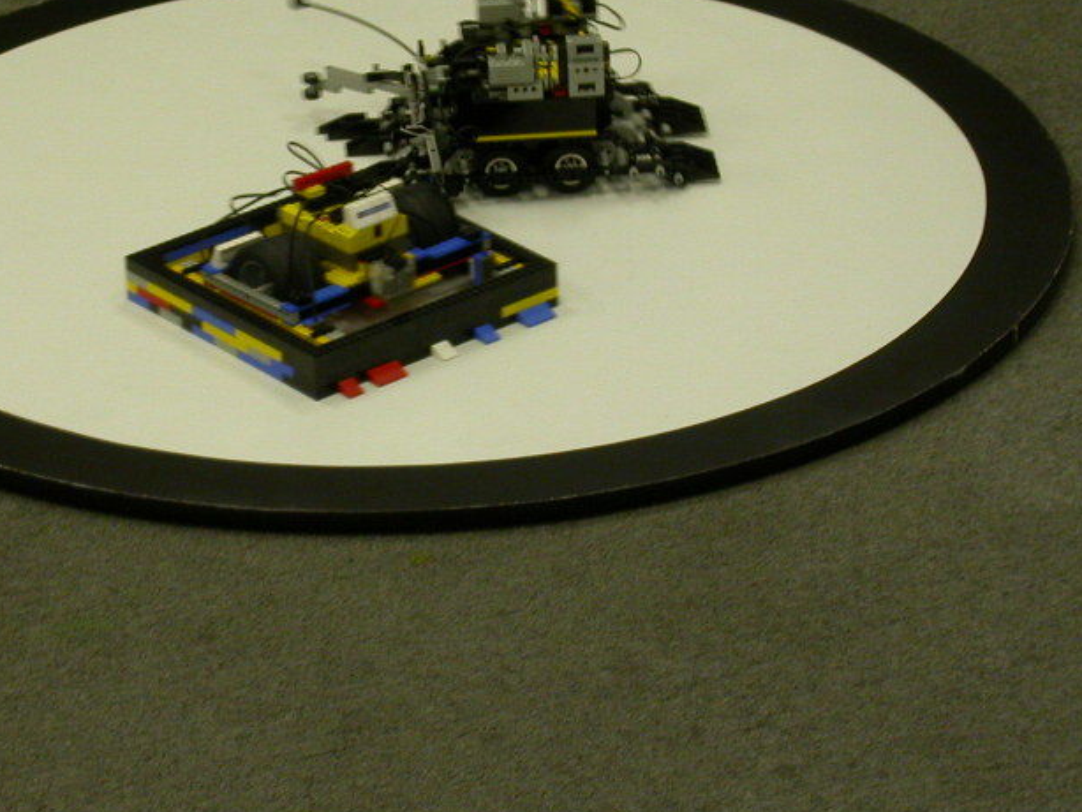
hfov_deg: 10.7
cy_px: 271
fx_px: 5785
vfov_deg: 8.0
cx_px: 358
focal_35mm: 185
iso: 100
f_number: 4.2
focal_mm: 23.1
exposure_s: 1/13.9
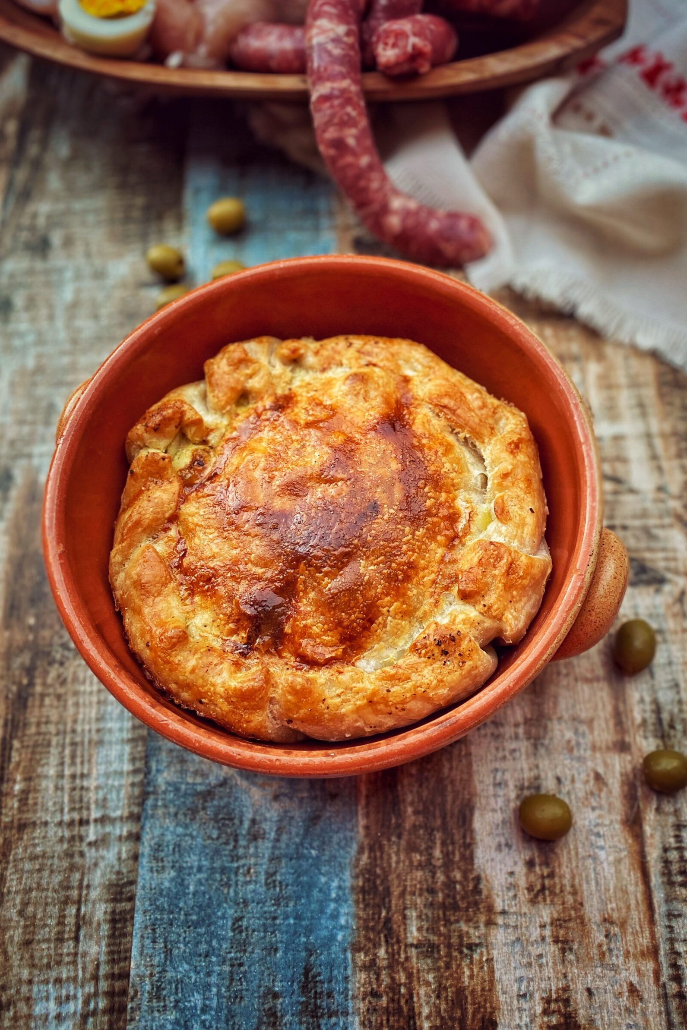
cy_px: 496
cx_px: 379
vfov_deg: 63.6
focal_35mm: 29
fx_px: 830
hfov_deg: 44.9
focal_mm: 4.25
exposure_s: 1/73
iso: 125
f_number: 1.8
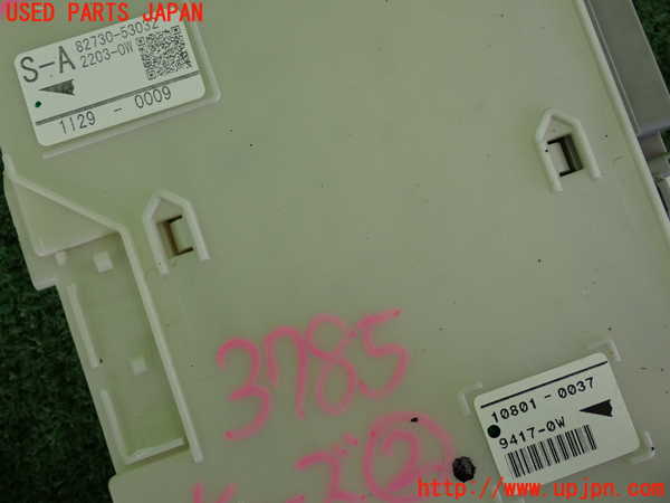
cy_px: 252
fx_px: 968
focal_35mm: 50
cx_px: 335
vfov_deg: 29.1
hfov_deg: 38.2
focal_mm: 9.01
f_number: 3.2
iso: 200
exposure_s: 1/125
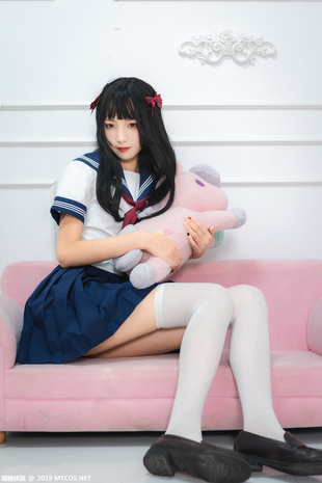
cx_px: 161
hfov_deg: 26.0
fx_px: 698
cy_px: 242
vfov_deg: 38.2
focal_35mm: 52
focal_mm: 35
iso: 200
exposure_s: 1/60
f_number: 2.5
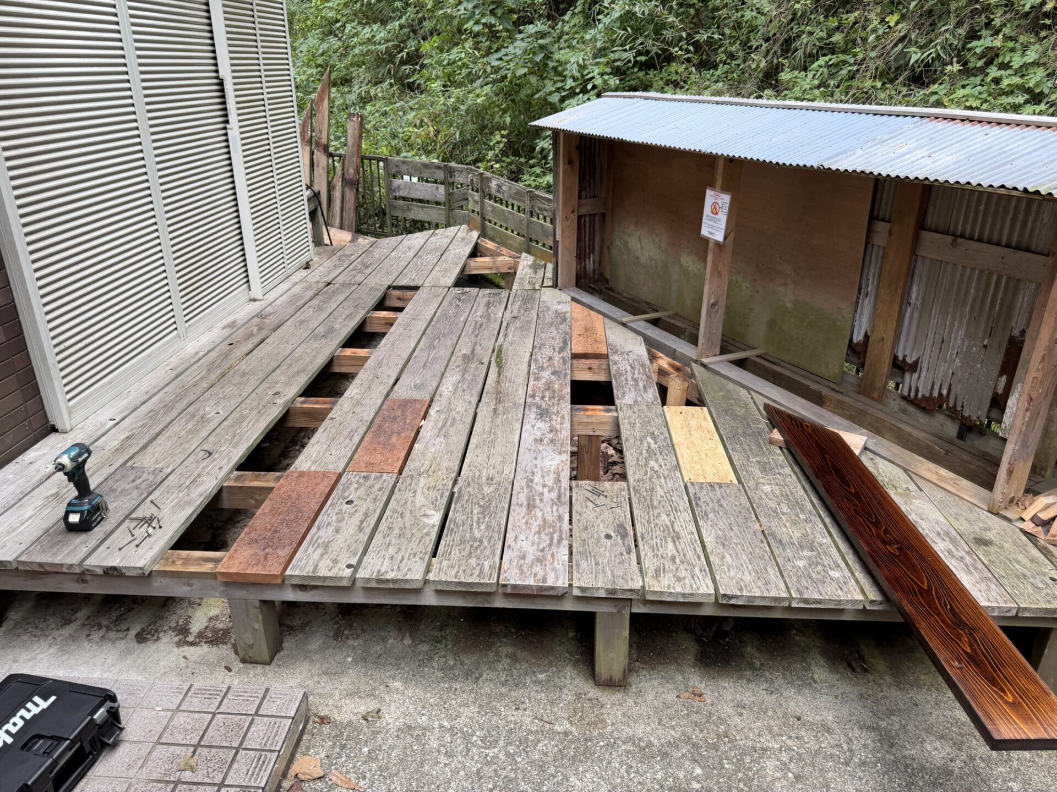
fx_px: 733
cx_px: 528
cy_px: 396
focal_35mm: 24
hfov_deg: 71.6
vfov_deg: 56.8
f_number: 1.78
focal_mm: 6.76
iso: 50
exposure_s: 1/124
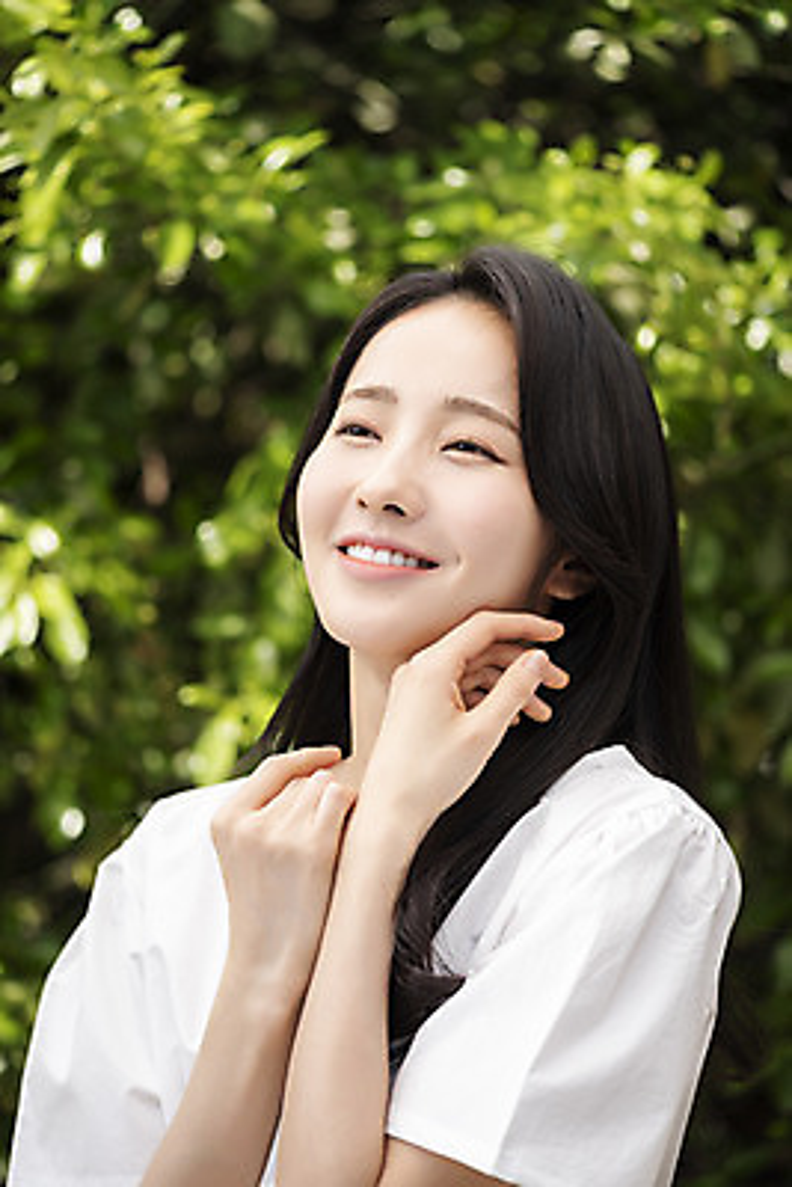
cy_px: 594
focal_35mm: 105
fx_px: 3462
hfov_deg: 13.1
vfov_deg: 19.4
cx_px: 396
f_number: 4
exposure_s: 1/400
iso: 100
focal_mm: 105
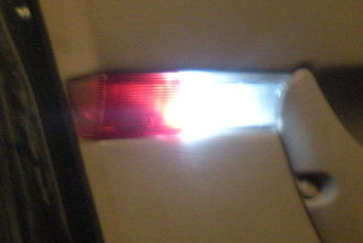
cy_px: 82
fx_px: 736
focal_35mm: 73
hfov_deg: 27.6
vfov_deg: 18.6
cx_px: 134
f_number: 3.1
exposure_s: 1/8
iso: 628
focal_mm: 6.3
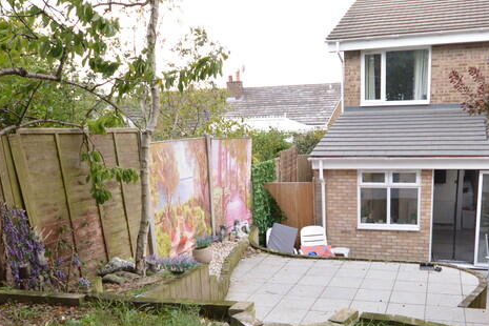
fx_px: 448
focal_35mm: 33
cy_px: 240
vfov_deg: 39.0
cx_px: 314
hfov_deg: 56.3
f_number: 5.6
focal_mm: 10
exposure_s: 1/125
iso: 250
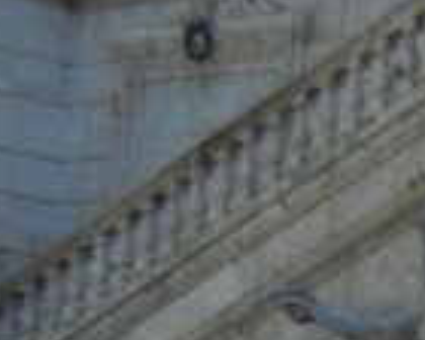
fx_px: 2692
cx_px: 996
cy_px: 452
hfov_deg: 8.3
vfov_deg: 7.1
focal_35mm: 214
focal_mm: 5.4
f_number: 7
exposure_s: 1/323
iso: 160
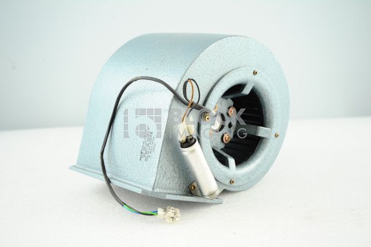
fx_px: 638
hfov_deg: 32.4
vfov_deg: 21.9
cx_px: 186
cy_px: 124
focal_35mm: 62
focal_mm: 62
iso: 800
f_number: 7.1
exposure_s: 1/100
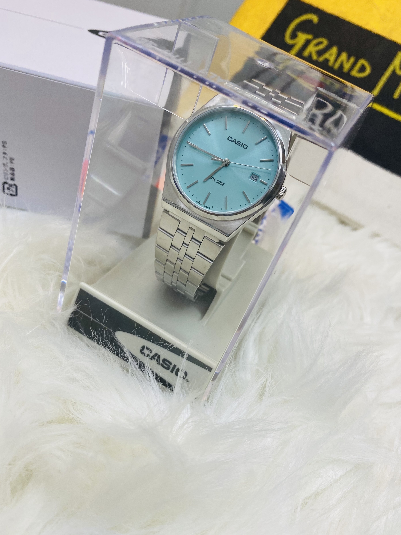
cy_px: 280
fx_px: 432
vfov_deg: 63.4
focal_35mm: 28
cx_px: 208
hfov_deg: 49.7
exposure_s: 1/101
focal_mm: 4.25
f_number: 1.8
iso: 80
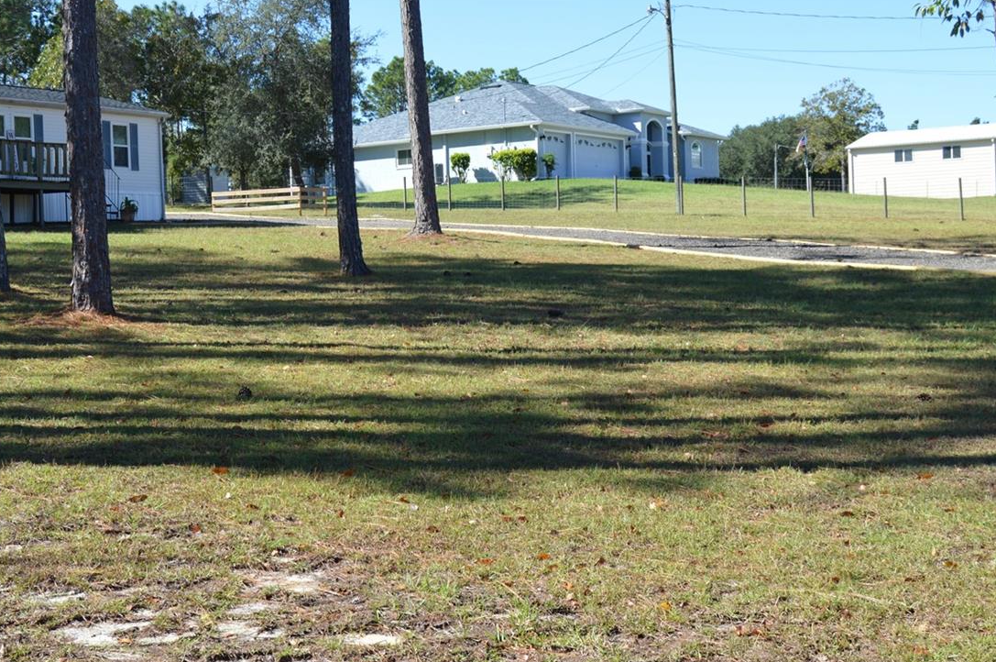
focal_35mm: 53
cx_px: 353
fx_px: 1465
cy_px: 305
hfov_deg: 37.3
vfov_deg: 25.4
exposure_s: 1/200
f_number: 7.1
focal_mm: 24
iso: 100
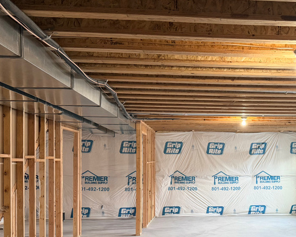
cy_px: 161
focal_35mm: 48
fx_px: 421
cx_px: 244
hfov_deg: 37.2
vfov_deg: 31.2
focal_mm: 6.76
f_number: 1.78
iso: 320
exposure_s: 1/120
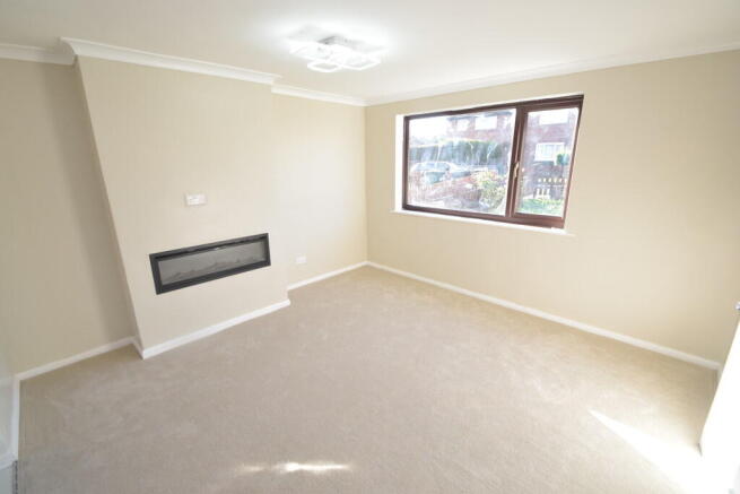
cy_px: 247
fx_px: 308
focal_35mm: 15
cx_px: 370
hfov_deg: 100.4
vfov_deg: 77.4
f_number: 6.3
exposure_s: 1/200
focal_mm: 10
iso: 800
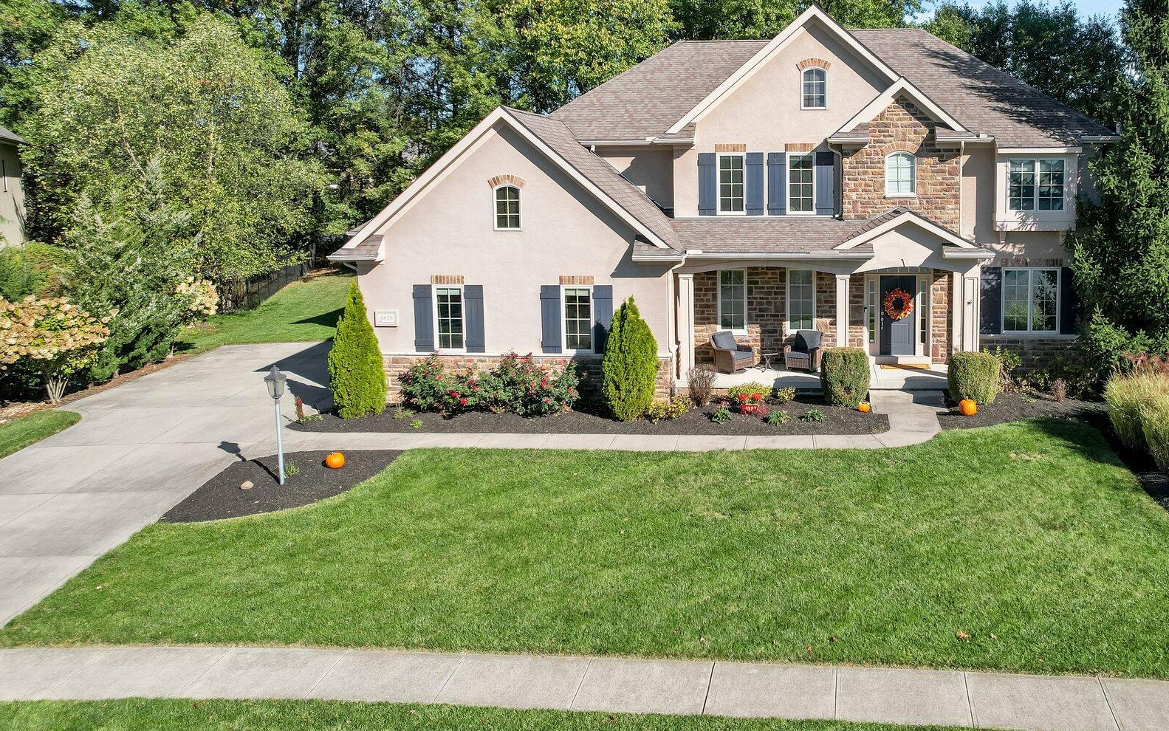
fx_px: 924
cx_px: 754
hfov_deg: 63.4
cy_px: 262
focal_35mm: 29
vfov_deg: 42.7
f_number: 2.8
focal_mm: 8.38
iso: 120
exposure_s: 1/1500
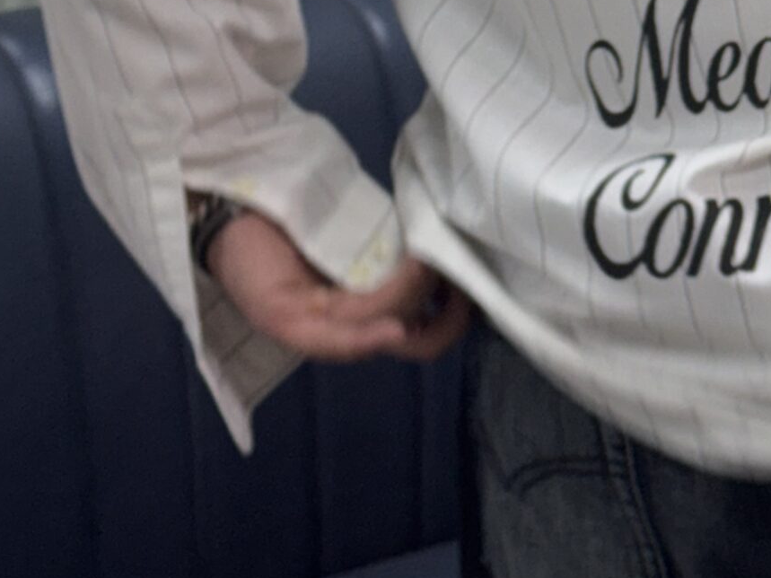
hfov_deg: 13.6
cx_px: 736
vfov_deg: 10.0
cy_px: -301
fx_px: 3185
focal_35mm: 143
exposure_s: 1/50
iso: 50
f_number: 1.78
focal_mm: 6.76
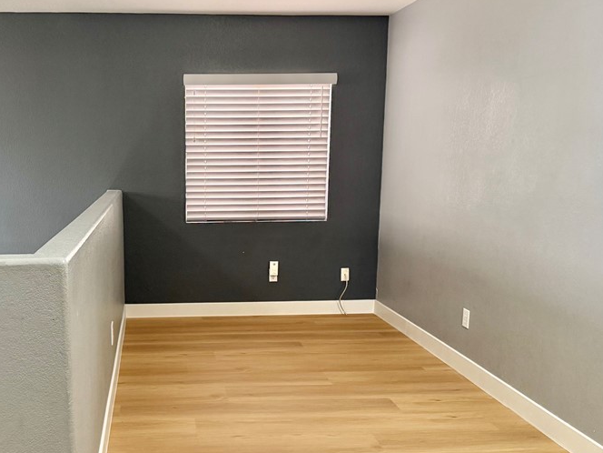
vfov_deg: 38.6
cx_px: 194
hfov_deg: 49.2
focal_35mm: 37
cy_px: 257
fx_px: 645
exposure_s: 1/60
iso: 320
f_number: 1.78
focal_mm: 6.76
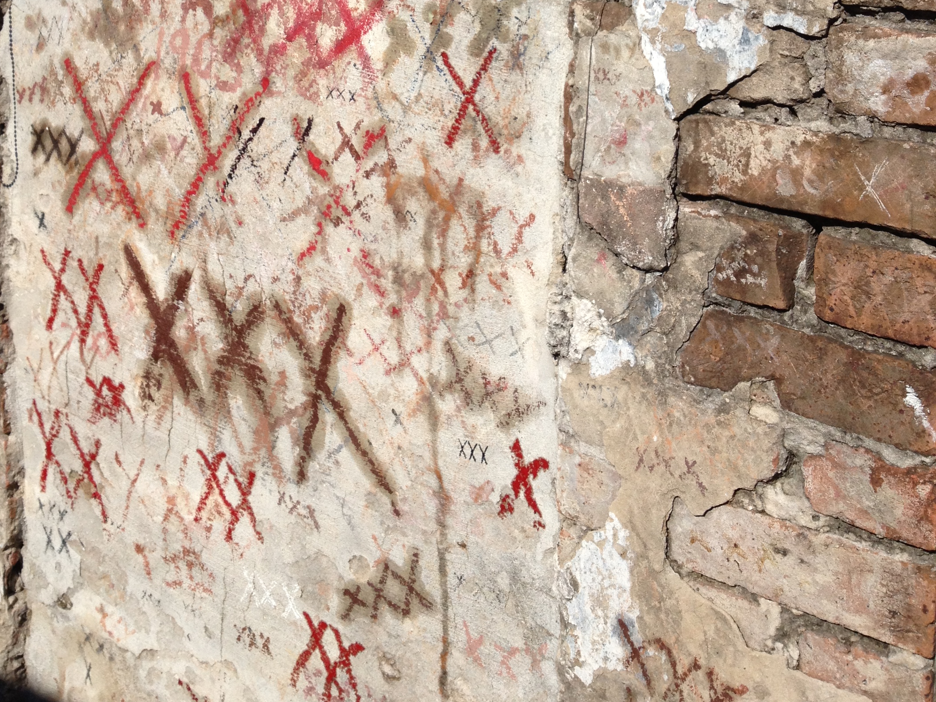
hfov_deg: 35.5
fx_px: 1460
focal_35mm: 54
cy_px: 25
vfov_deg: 25.9
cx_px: 395
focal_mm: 4.28
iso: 50
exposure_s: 1/3690
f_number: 2.4
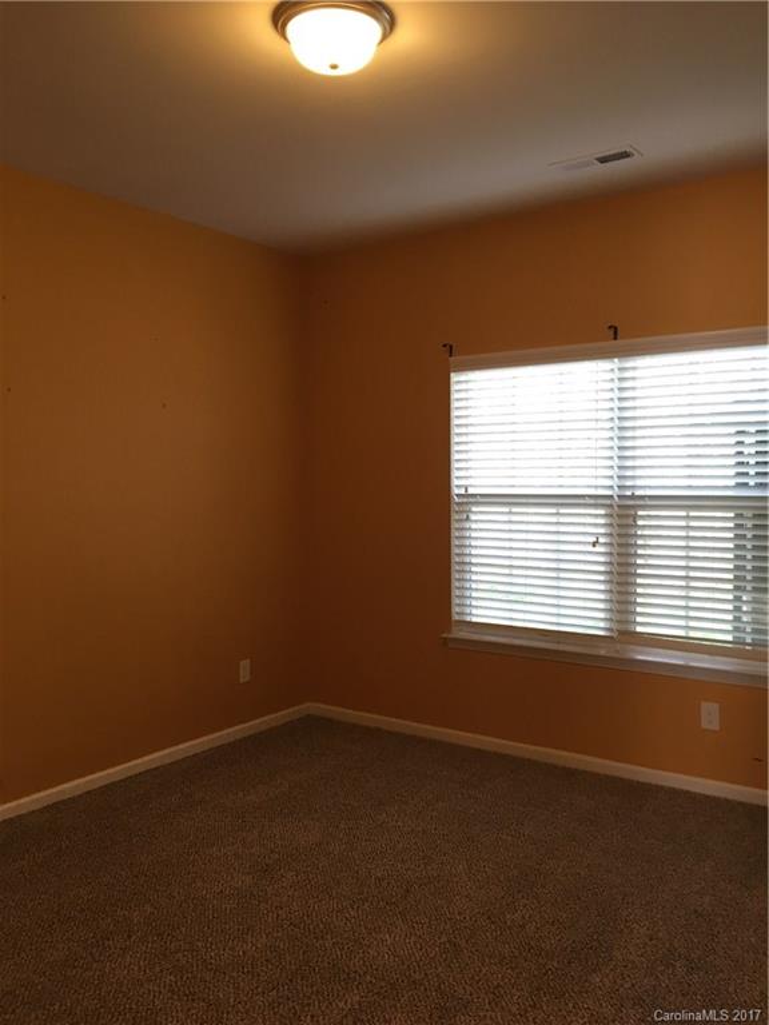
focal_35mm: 29
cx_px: 384
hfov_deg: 48.2
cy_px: 512
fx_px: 859
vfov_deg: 61.7
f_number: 2.2
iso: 64
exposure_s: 1/30
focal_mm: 4.15
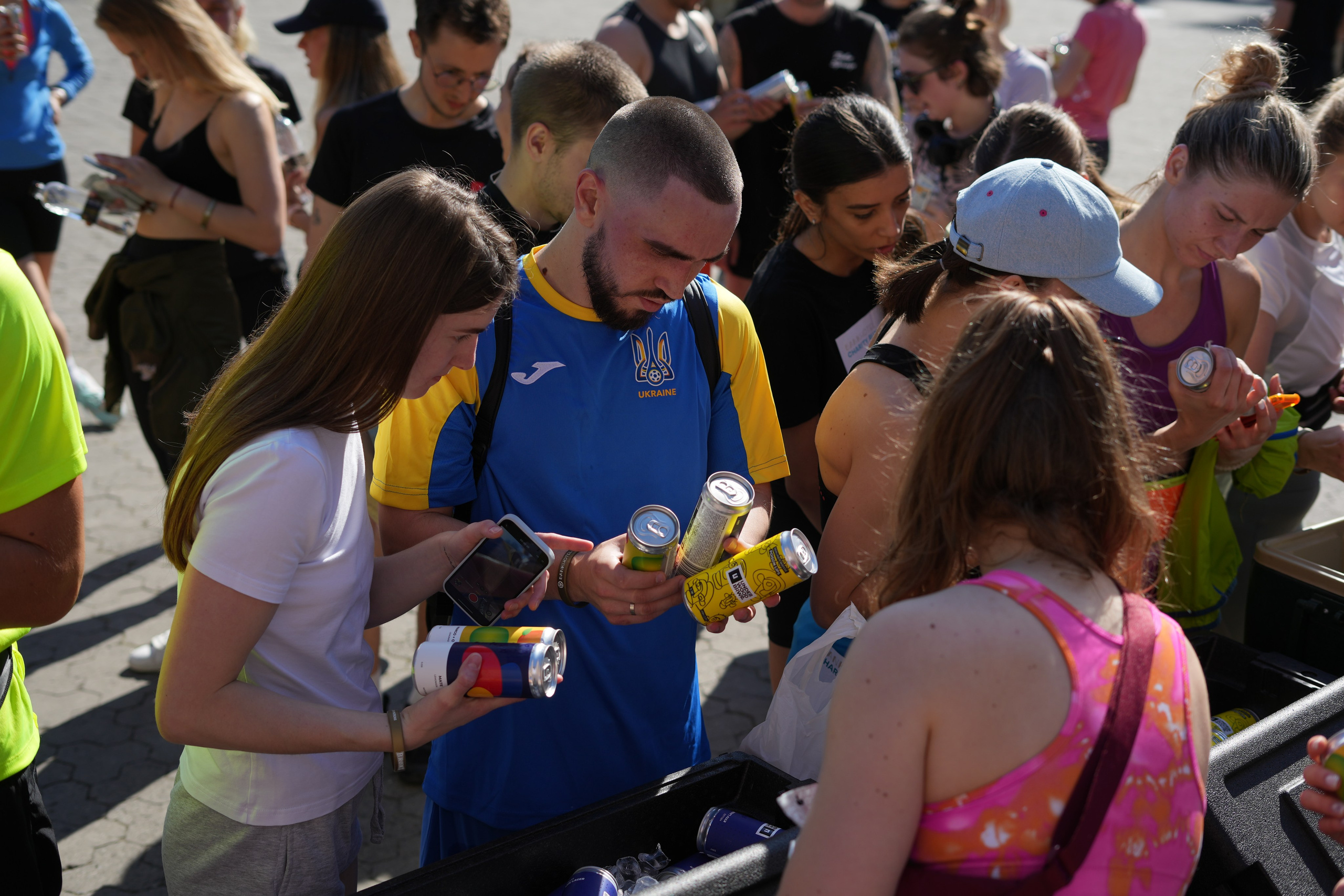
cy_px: 448
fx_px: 1867
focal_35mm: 50
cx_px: 672
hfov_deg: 39.6
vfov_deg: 27.0
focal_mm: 50
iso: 100
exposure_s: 1/1000
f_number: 3.5
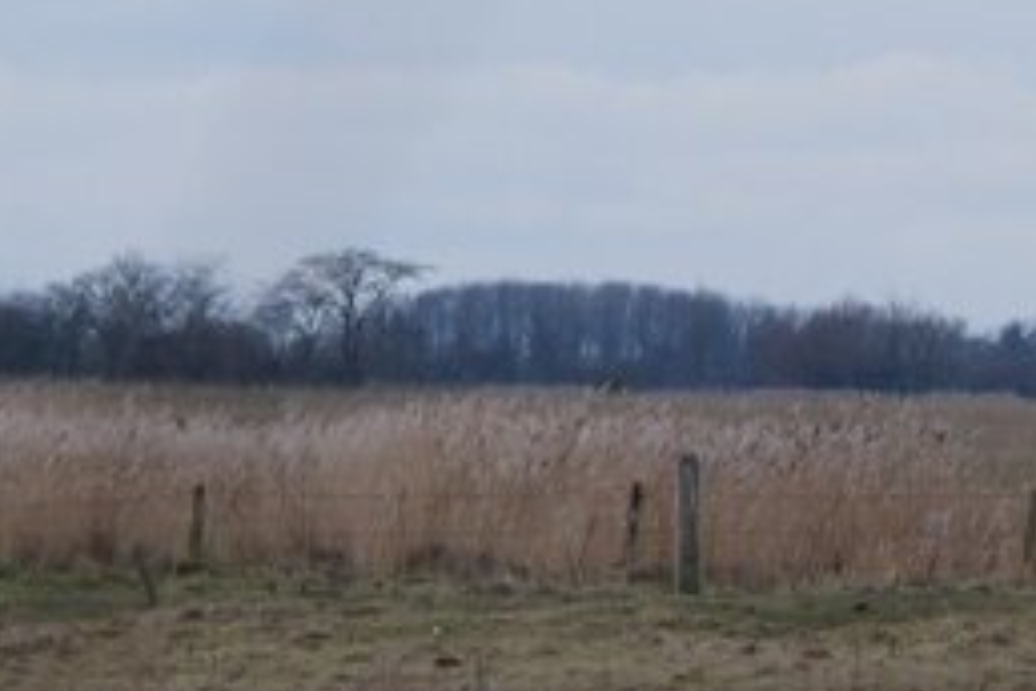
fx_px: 40401
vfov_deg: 1.0
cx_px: 936
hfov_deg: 1.5
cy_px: -221
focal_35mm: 1404
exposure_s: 1/210
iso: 200
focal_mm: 230
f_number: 7.1
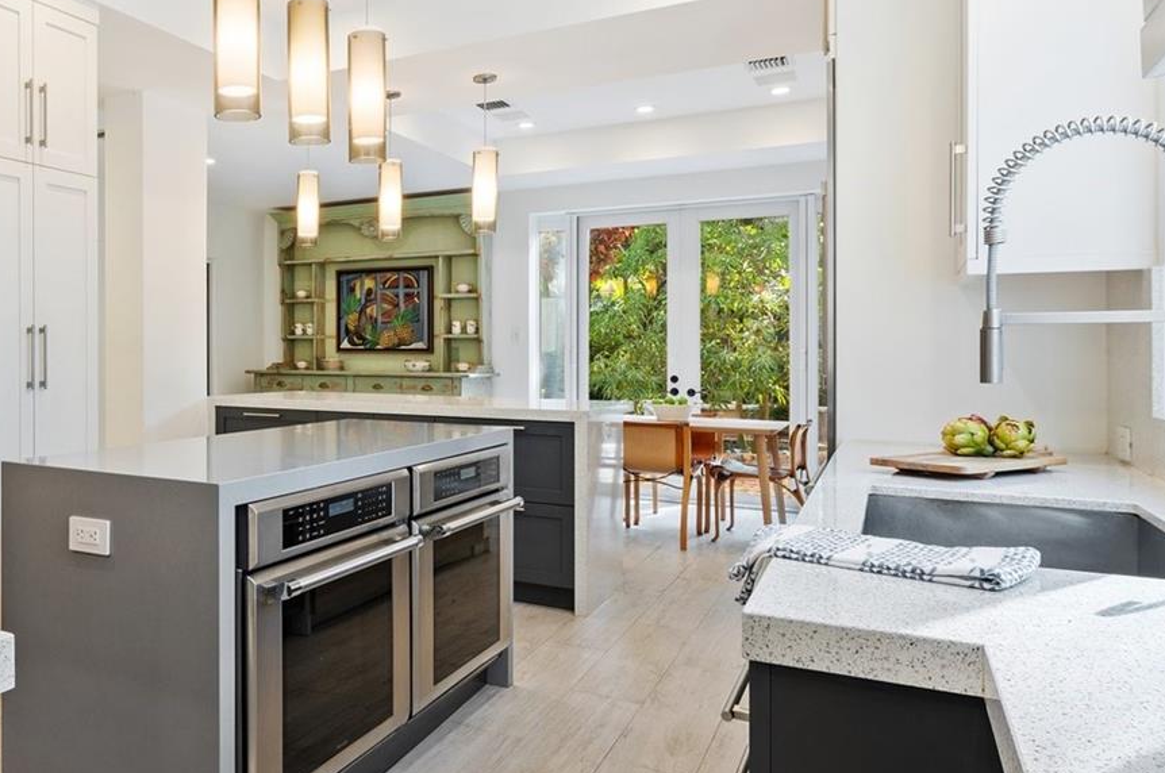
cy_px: 480
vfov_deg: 49.0
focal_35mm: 26
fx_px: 840
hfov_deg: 64.5
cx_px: 266
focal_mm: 14
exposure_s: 1/2
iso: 200
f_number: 8
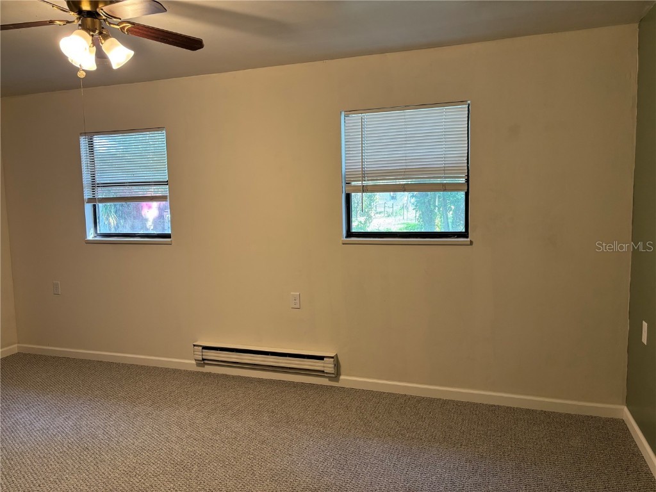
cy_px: 246
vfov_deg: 53.1
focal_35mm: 26
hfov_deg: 67.3
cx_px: 328
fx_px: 493
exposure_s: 1/60
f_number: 1.6
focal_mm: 5.96
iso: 125
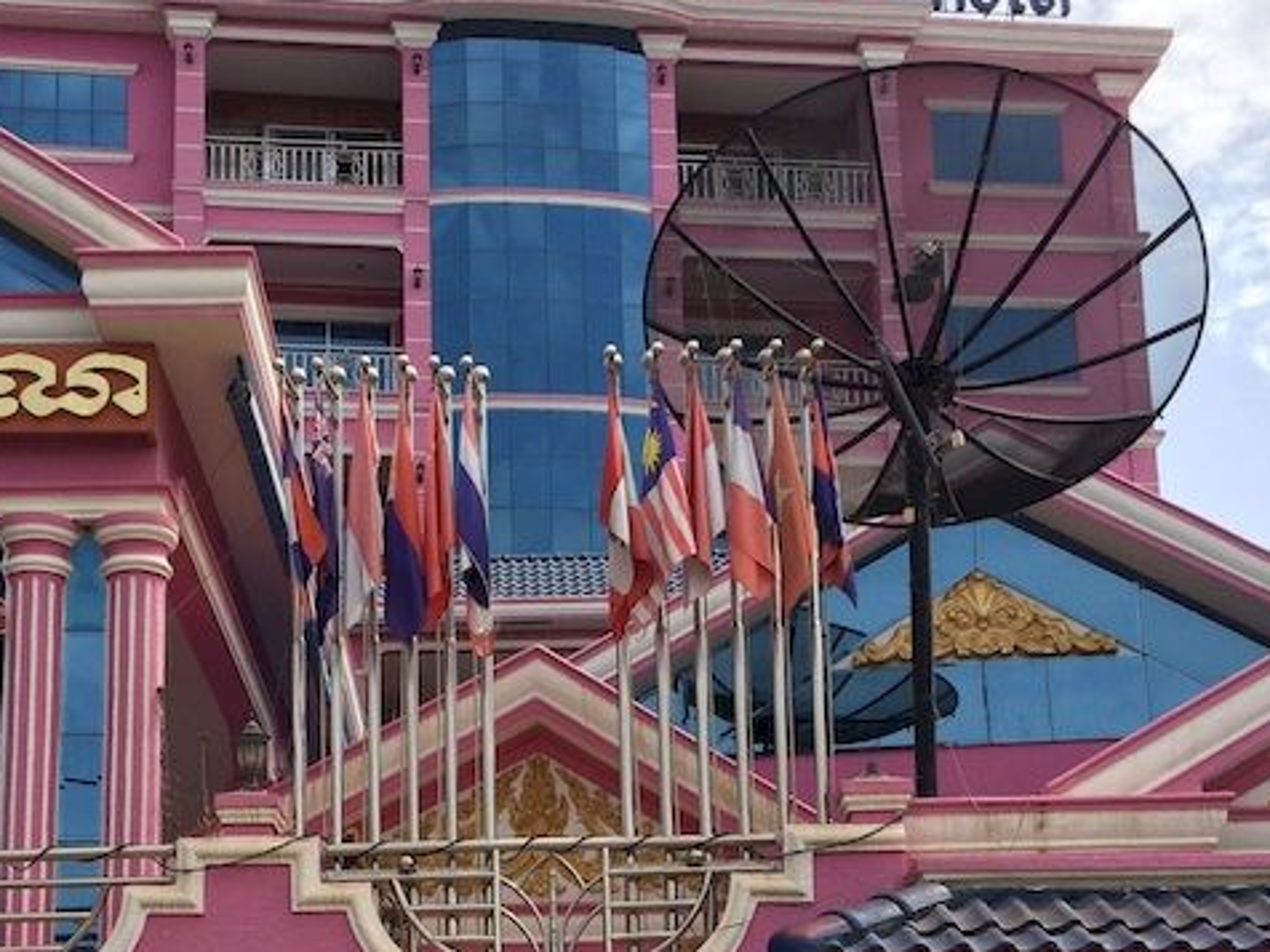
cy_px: 808
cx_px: 507
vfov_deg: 22.8
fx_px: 2311
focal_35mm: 63
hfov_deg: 30.6
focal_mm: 4.12
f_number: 2.2
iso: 40
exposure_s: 1/2053
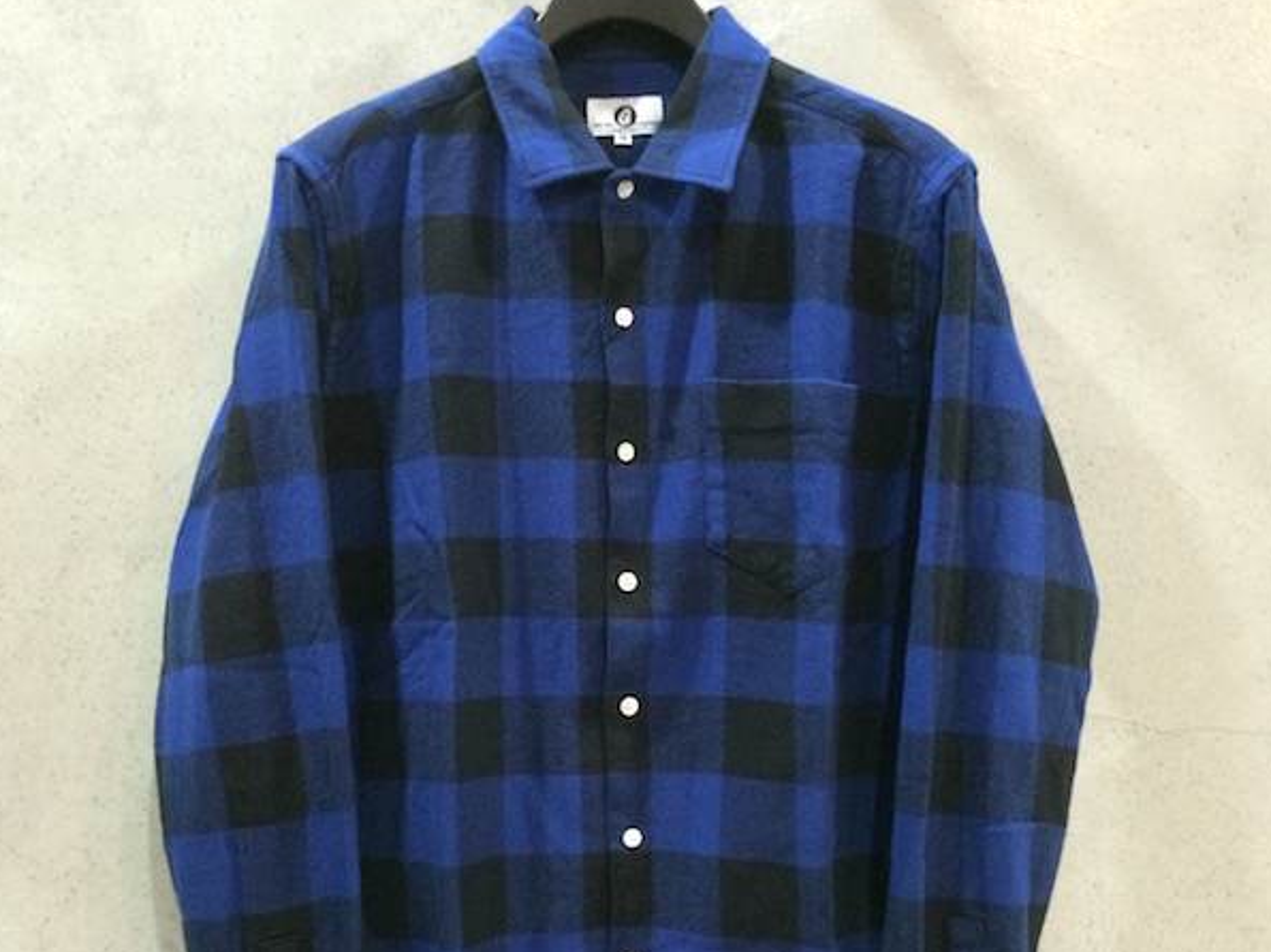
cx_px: 600
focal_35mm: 39
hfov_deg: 47.8
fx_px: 1432
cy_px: 581
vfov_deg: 36.6
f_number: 2.2
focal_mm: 4.15
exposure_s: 1/15
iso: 320
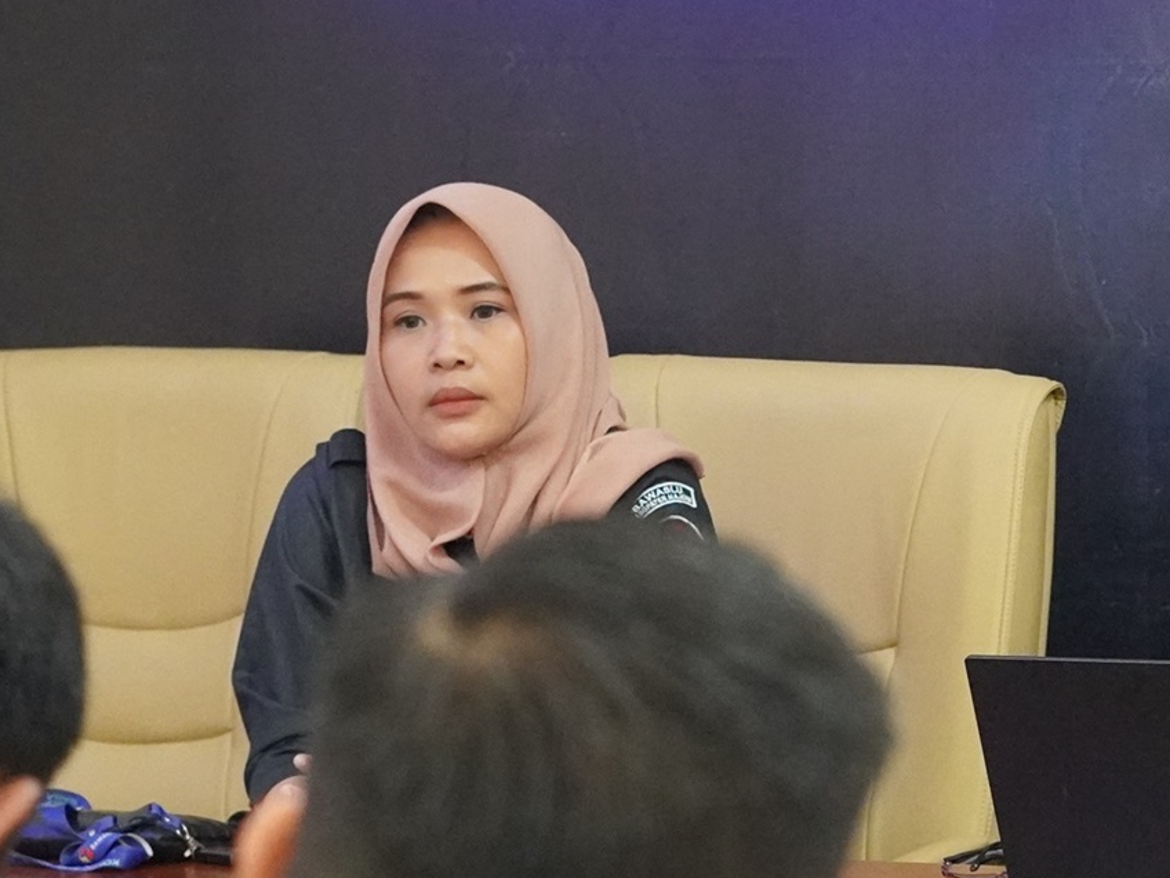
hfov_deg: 9.5
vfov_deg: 7.3
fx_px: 6895
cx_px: 1514
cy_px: 204
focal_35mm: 204
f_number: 3.5
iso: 6400
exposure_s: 1/160
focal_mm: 50
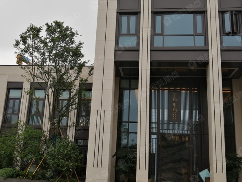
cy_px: 83
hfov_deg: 45.8
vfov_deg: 35.1
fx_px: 287
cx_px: 120
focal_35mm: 41
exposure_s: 1/494
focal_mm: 3.62
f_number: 1.8
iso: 50
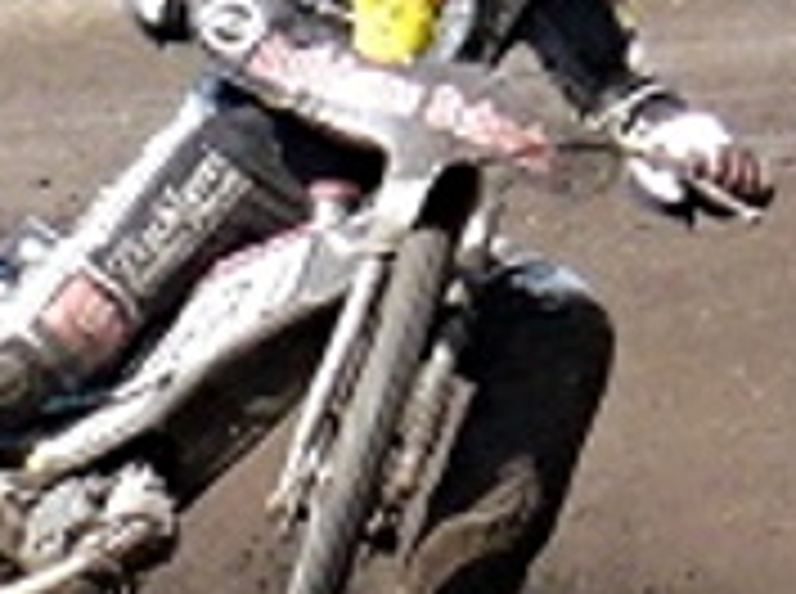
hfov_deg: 4.2
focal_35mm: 469
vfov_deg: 3.2
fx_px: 10763
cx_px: 796
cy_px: 104
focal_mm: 22.7
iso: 100
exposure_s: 1/500
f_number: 3.8
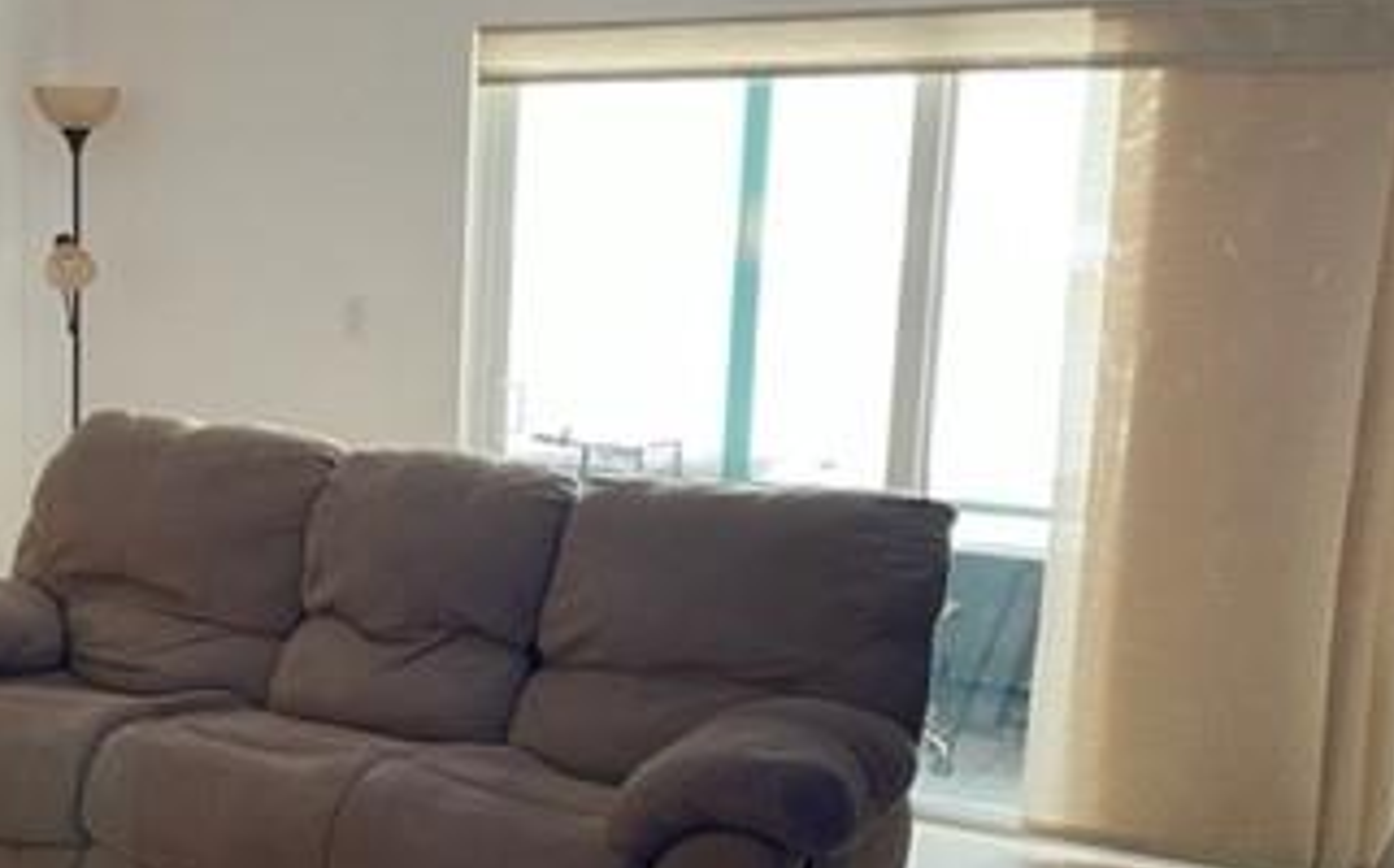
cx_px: 300
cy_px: 608
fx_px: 2088
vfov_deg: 23.4
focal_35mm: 55
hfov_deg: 35.8
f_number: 1.6
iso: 160
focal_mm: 4.2
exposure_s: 1/60
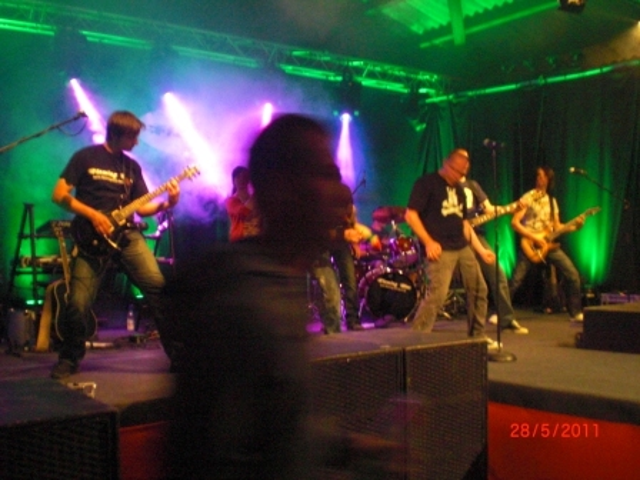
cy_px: 240
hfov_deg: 49.0
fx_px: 703
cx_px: 320
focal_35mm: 38
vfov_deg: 37.7
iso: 800
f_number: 3.1
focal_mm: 6.3
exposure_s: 1/20
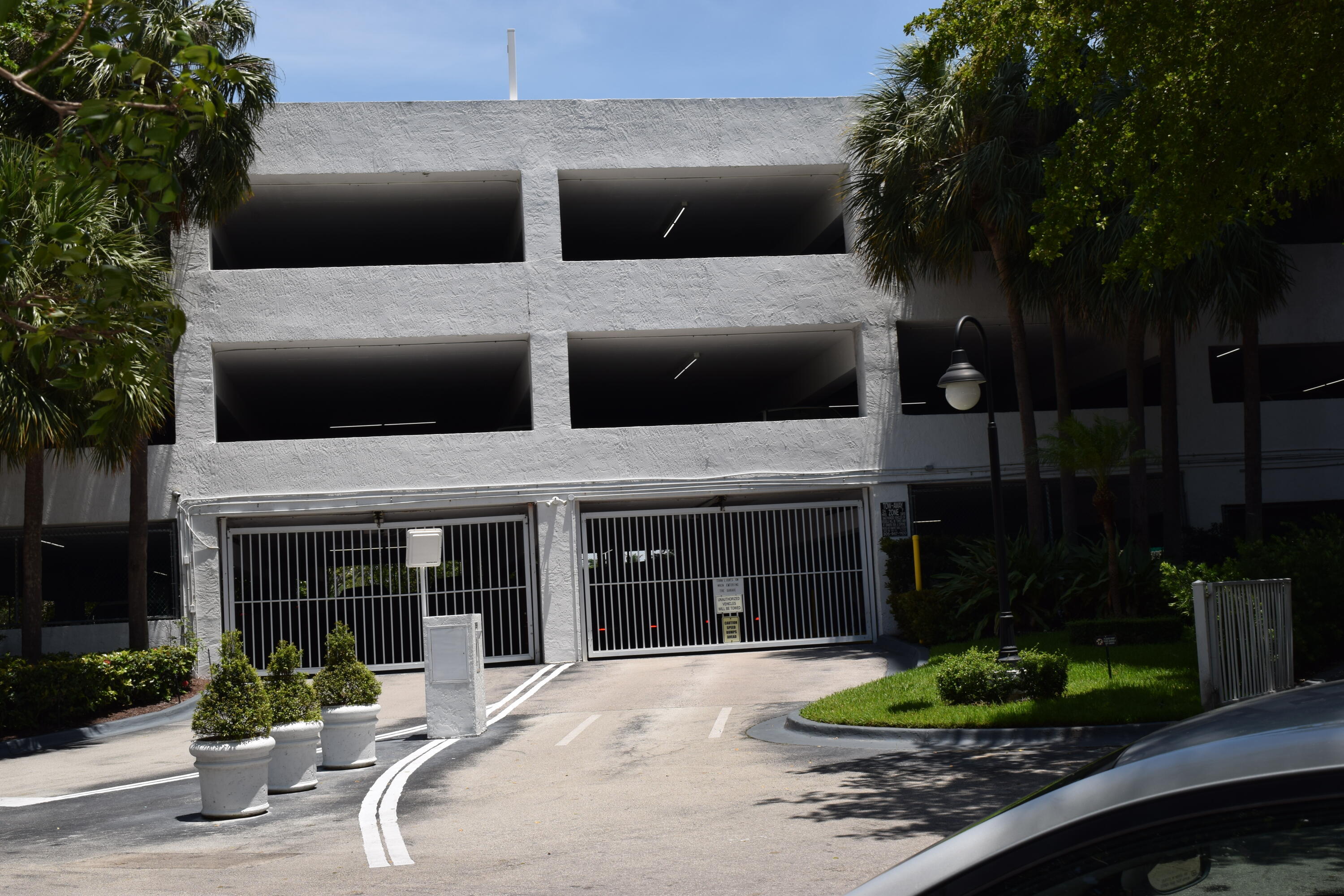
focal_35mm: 46
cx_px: 672
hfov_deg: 42.3
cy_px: 448
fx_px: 1736
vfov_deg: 28.9
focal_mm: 31
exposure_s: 1/200
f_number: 10
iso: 100
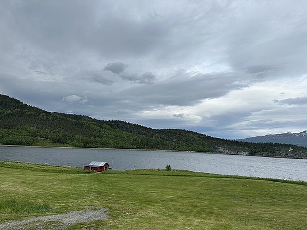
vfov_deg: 56.8
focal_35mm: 24
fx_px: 213
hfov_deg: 71.6
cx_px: 154
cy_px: 115
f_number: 1.78
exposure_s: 1/6211
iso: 80
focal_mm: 6.86
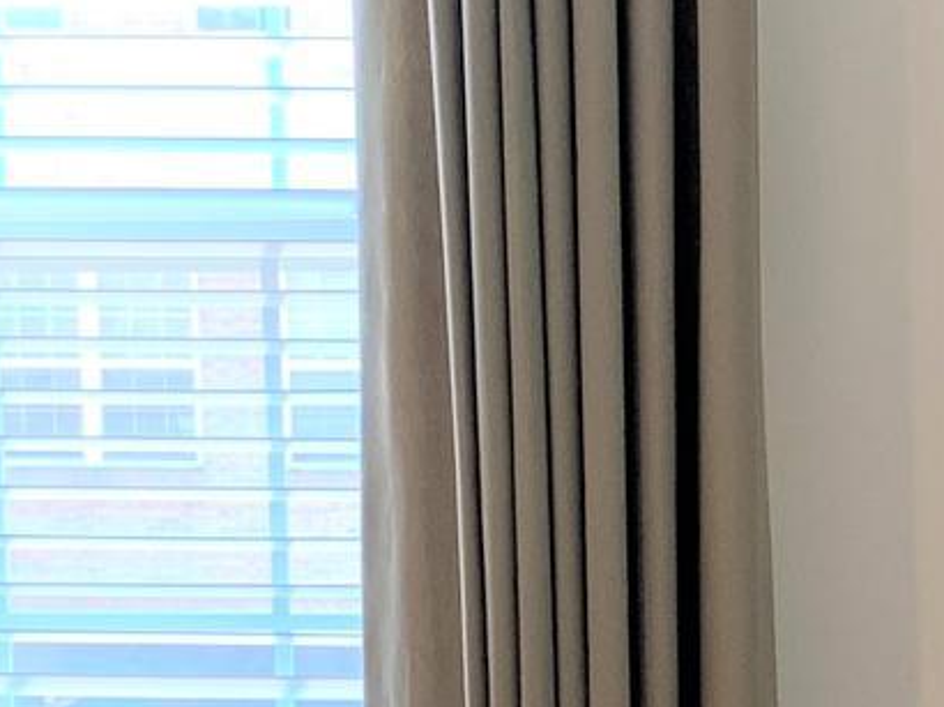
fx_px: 3543
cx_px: 1008
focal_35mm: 130
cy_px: 396
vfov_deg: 11.4
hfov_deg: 14.8
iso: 64
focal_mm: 4.25
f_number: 1.8
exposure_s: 1/60
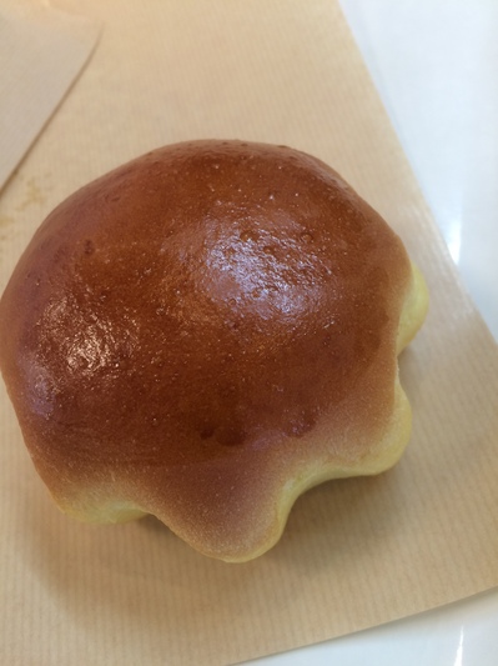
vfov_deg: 61.7
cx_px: 249
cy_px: 333
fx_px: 557
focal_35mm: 29
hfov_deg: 48.2
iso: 40
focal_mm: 4.15
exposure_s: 1/40
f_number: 2.2
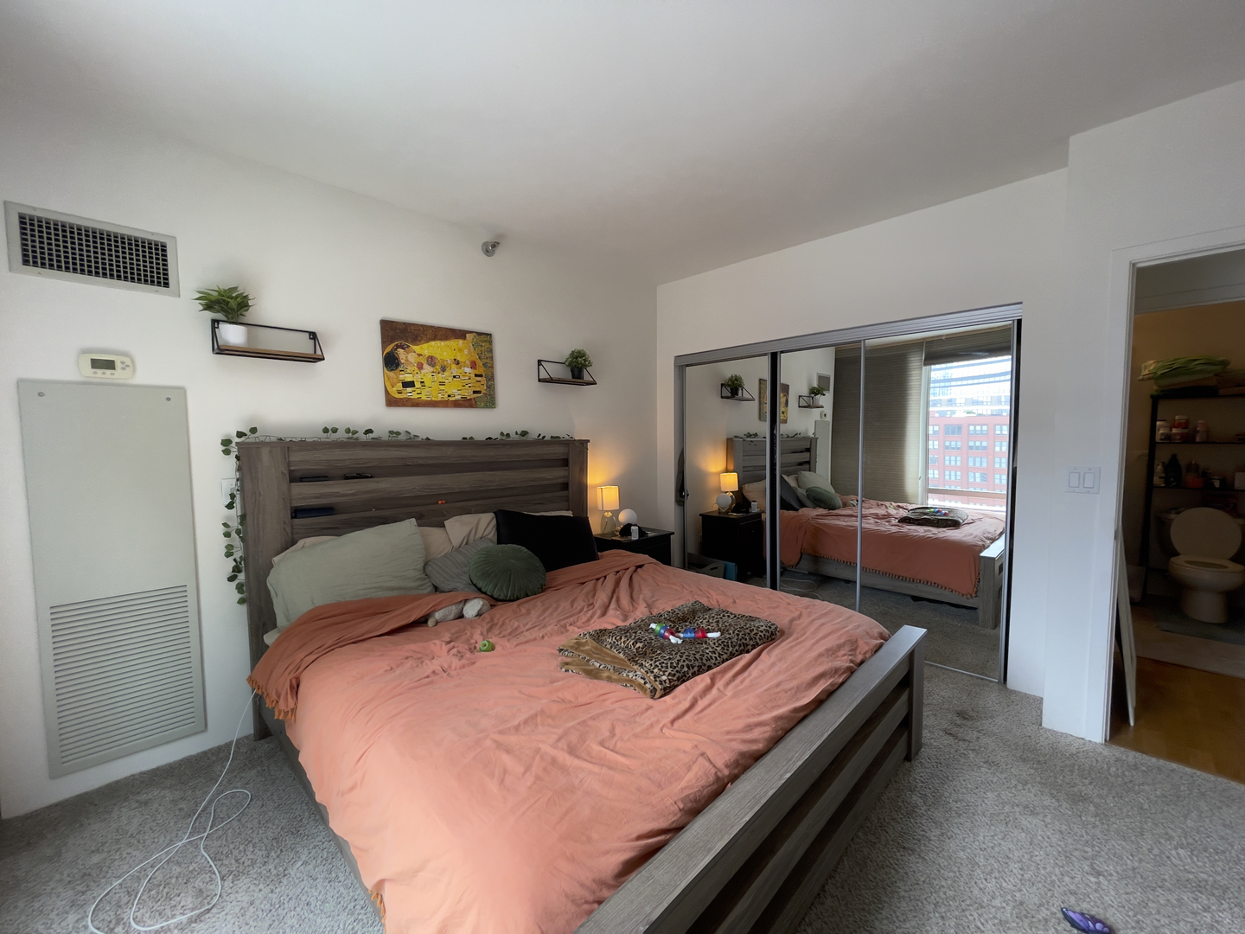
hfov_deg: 106.2
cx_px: 622
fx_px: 468
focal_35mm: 13
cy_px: 467
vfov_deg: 89.9
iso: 250
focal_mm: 1.54
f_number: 2.4
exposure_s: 1/120
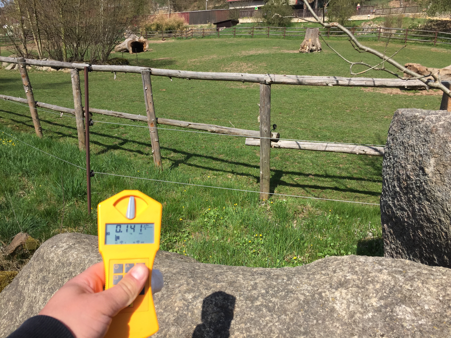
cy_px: 169
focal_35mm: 29
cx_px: 226
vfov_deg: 48.2
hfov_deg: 61.7
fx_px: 378
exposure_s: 1/1980
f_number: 2.2
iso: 32
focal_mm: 4.15
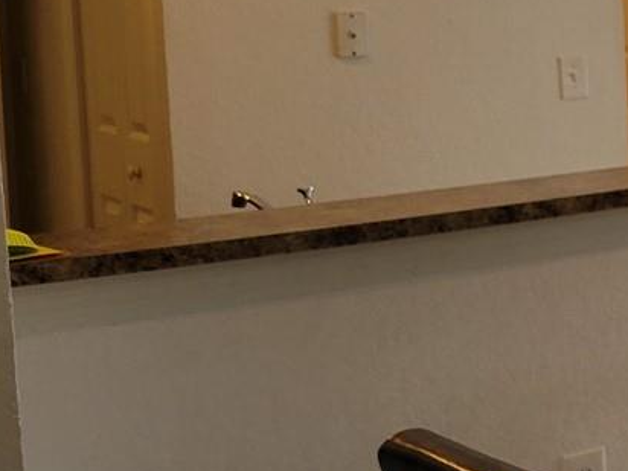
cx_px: 1161
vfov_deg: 14.5
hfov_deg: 16.1
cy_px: 64
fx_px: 1832
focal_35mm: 101
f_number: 1.8
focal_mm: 5.4
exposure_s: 1/119
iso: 100
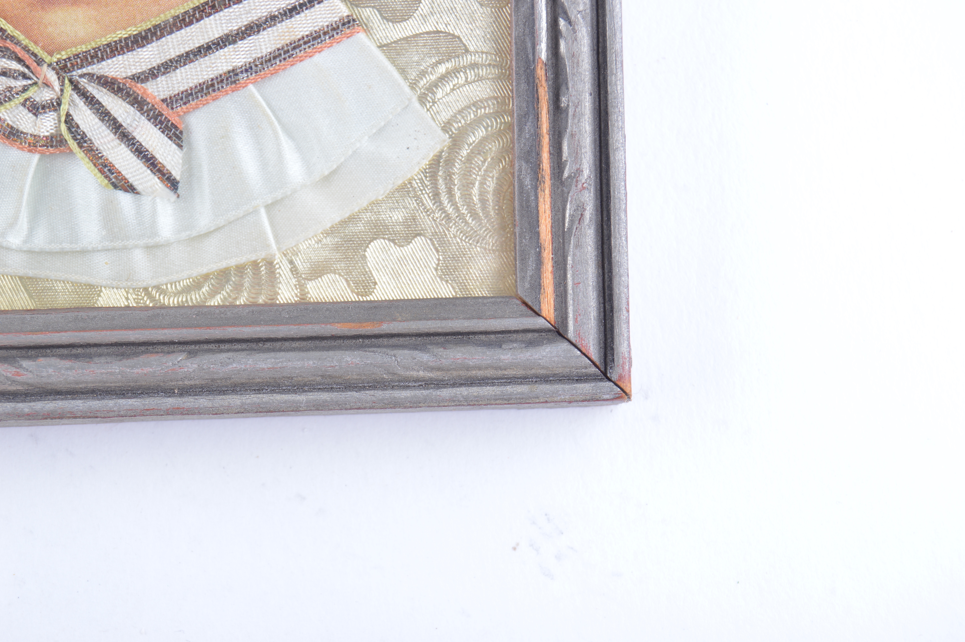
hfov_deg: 24.6
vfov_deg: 16.5
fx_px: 2209
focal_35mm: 82
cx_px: 482
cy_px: 321
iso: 100
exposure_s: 1/25
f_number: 8
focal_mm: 55
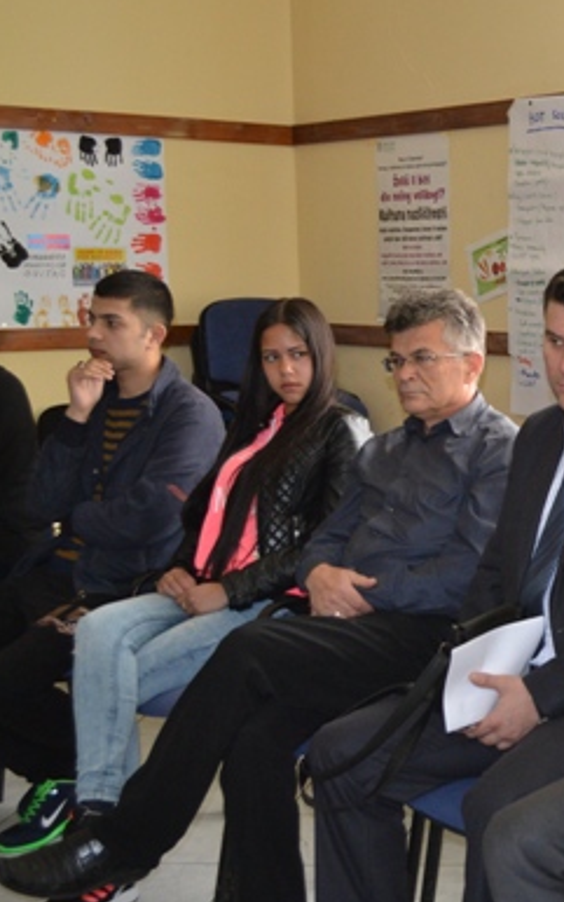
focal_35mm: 61
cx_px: 725
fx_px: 1499
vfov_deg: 33.5
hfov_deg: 19.7
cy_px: 439
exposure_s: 1/60
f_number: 4
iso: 1100
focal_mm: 24
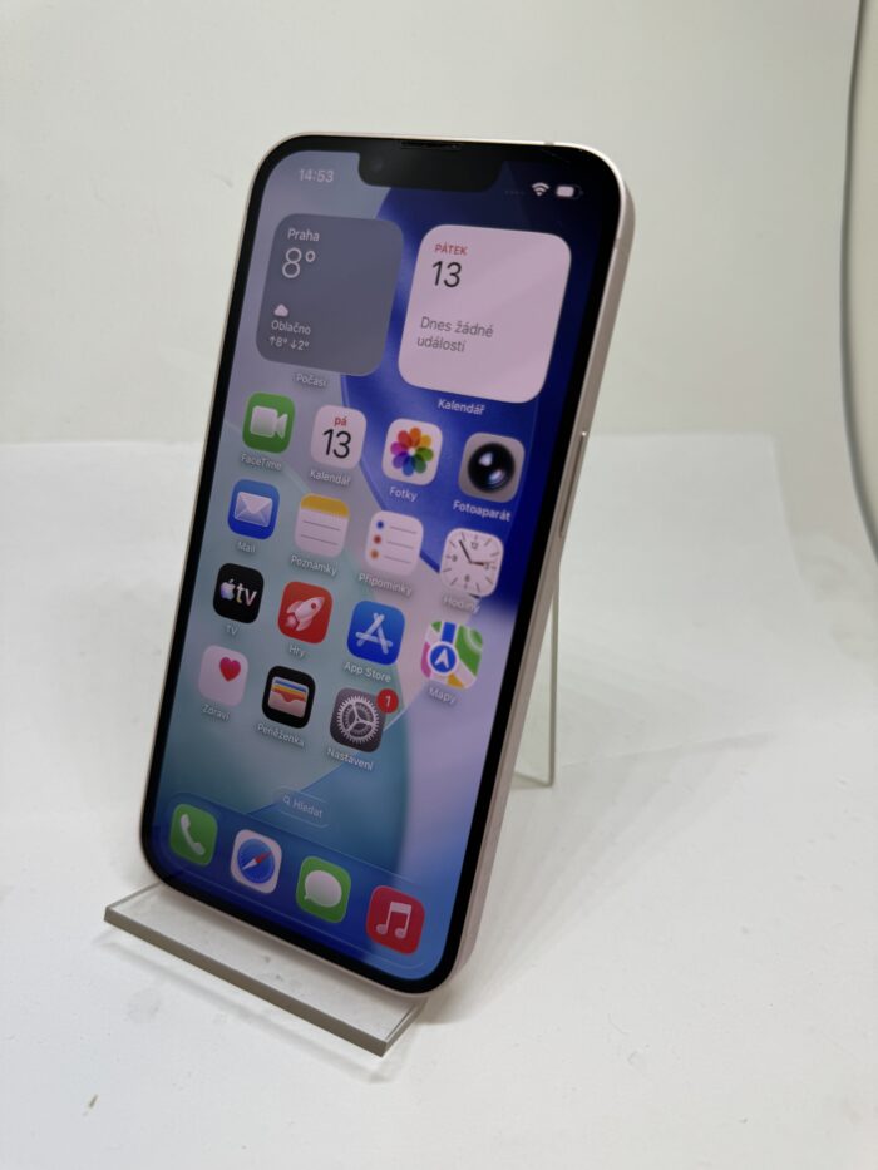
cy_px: 585
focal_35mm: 24
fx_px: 811
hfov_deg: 56.8
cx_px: 439
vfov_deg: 71.6
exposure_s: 1/182
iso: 64
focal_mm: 6.76
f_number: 1.78
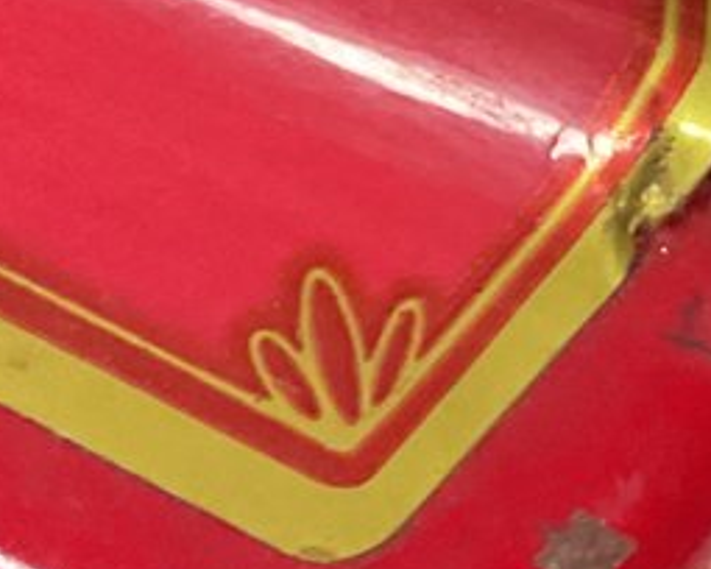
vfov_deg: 9.0
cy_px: -264
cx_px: 841
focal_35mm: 168
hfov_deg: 11.3
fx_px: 3535
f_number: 1.8
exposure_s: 1/33
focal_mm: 3
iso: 320
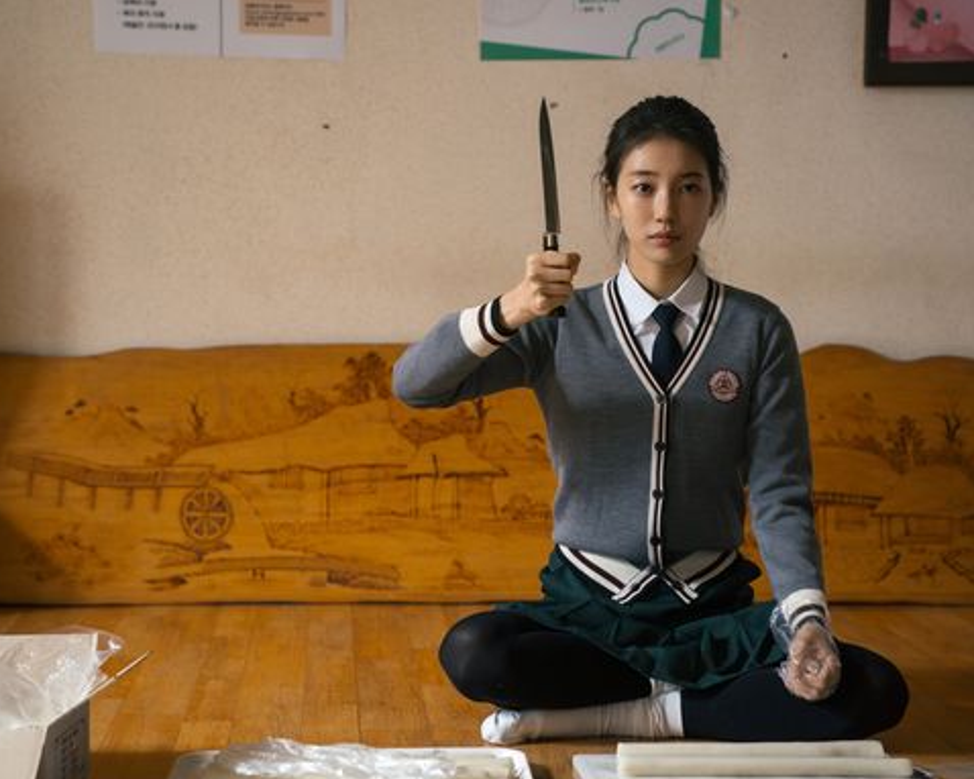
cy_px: 392
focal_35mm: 74
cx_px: 558
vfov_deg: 20.7
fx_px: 2132
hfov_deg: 25.7
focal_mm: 65
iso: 100
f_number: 2.8
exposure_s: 1/200
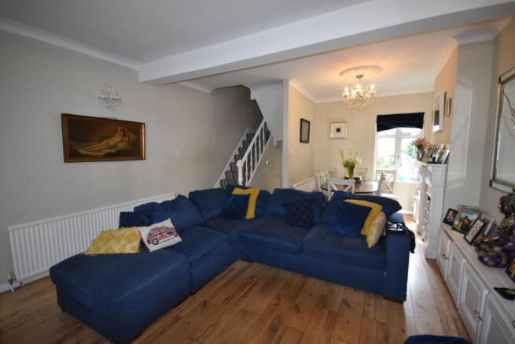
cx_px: 258
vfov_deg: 77.4
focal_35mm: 15
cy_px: 172
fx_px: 215
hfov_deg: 100.4
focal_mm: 10
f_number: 5
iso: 800
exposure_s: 1/100
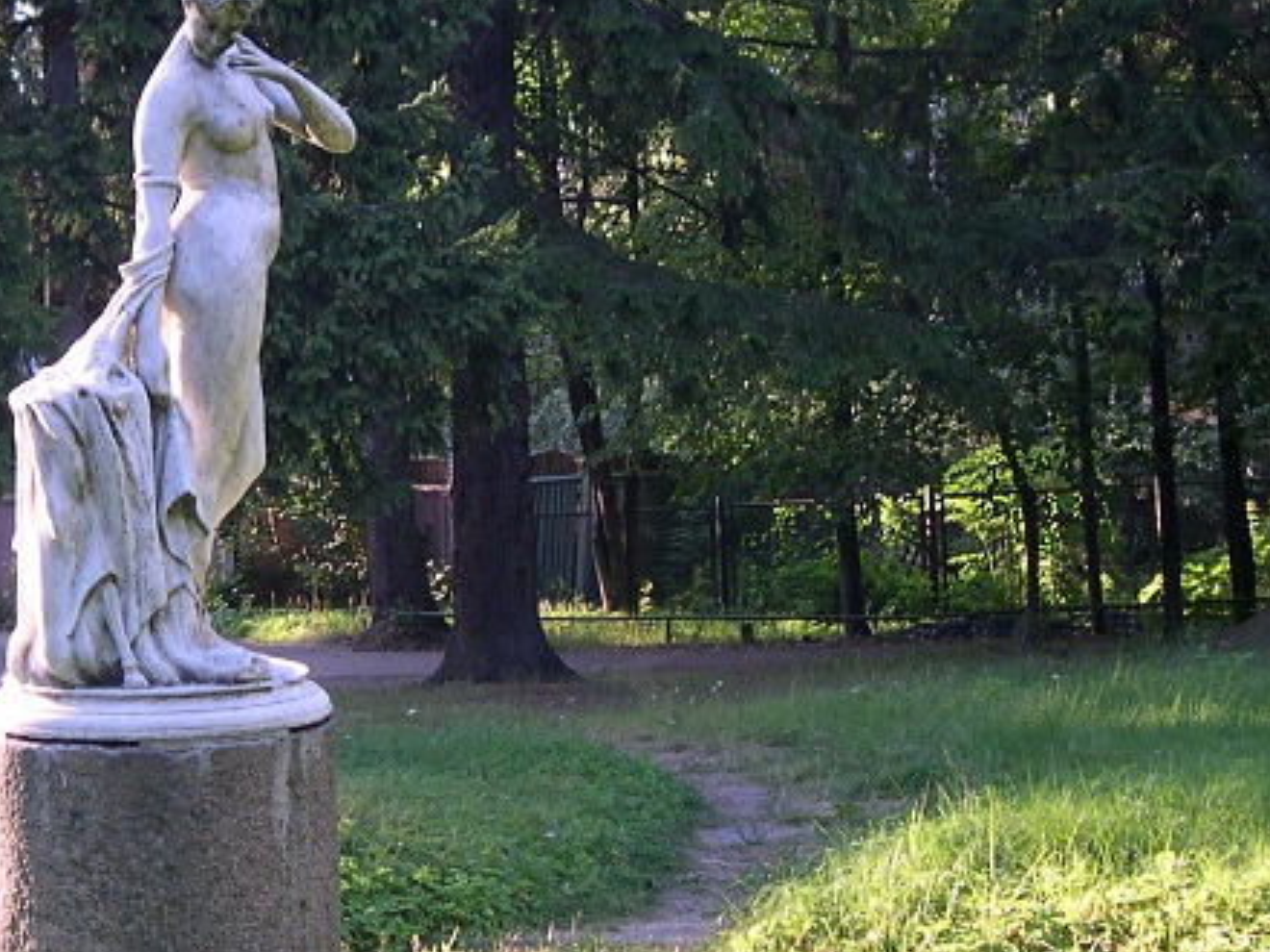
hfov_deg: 22.4
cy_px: 477
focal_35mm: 86
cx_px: 219
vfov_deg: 17.2
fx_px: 3155
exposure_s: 1/54.9
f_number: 2.9
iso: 100
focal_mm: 9
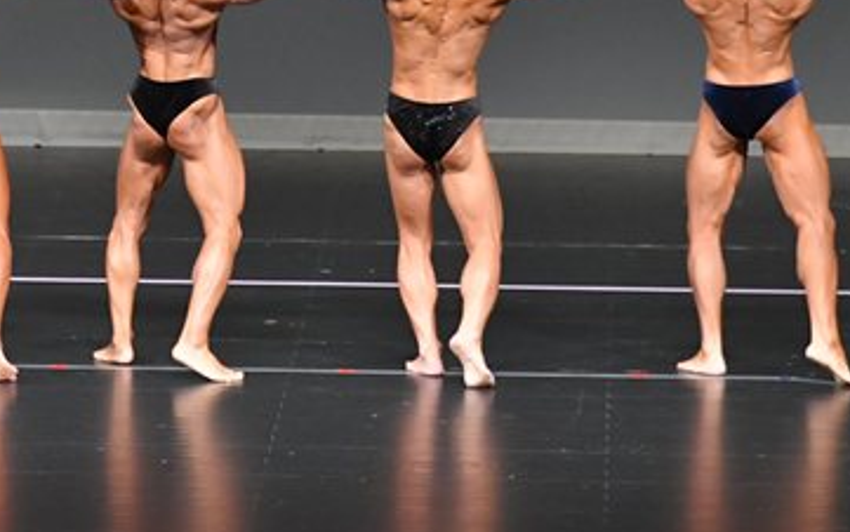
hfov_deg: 5.2
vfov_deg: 3.3
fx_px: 9270
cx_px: 84
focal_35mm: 400
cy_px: 26
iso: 5000
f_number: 5.6
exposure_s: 1/400
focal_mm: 122
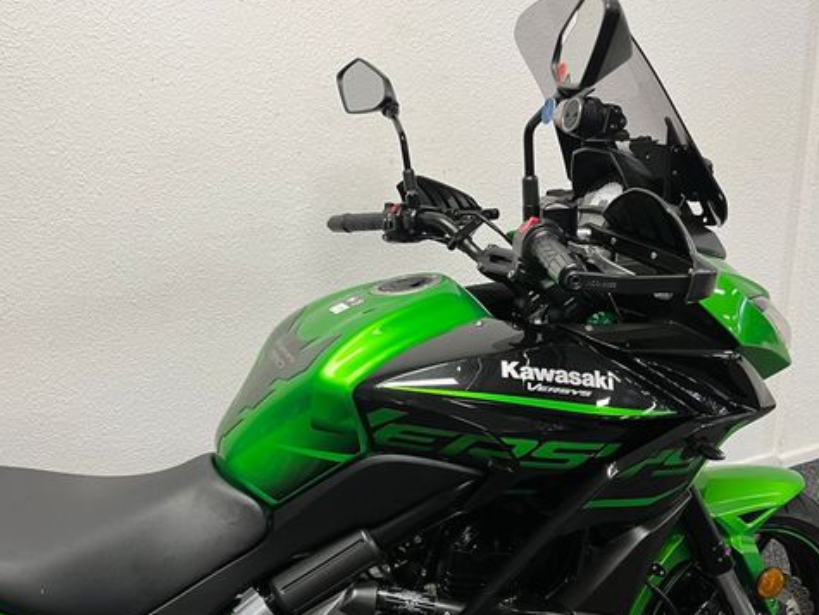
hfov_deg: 52.4
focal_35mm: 35
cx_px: 357
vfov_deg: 40.5
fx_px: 829
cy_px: 376
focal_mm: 5.1
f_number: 1.6
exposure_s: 1/50
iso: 64
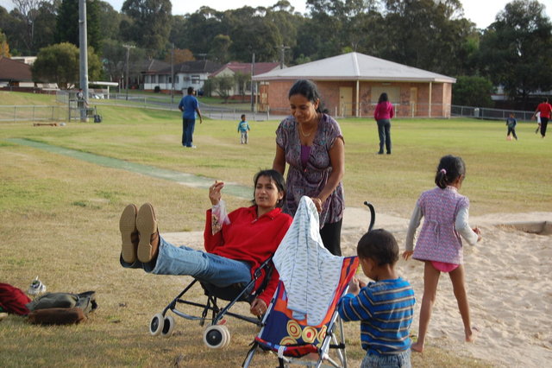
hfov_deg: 31.9
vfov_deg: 21.5
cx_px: 276
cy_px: 184
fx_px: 965
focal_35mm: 63
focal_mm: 42
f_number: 7.1
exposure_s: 1/200
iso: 200
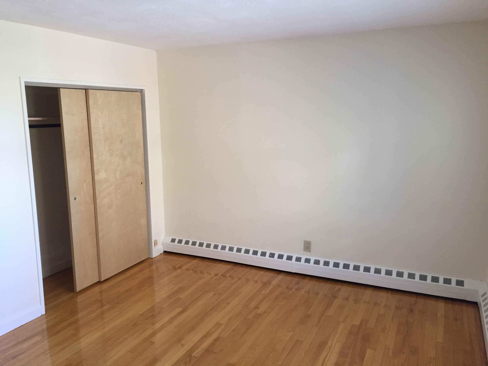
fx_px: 409
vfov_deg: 48.2
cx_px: 244
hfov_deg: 61.7
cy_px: 183
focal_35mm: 29
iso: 125
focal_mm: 4.15
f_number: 2.2
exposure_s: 1/30
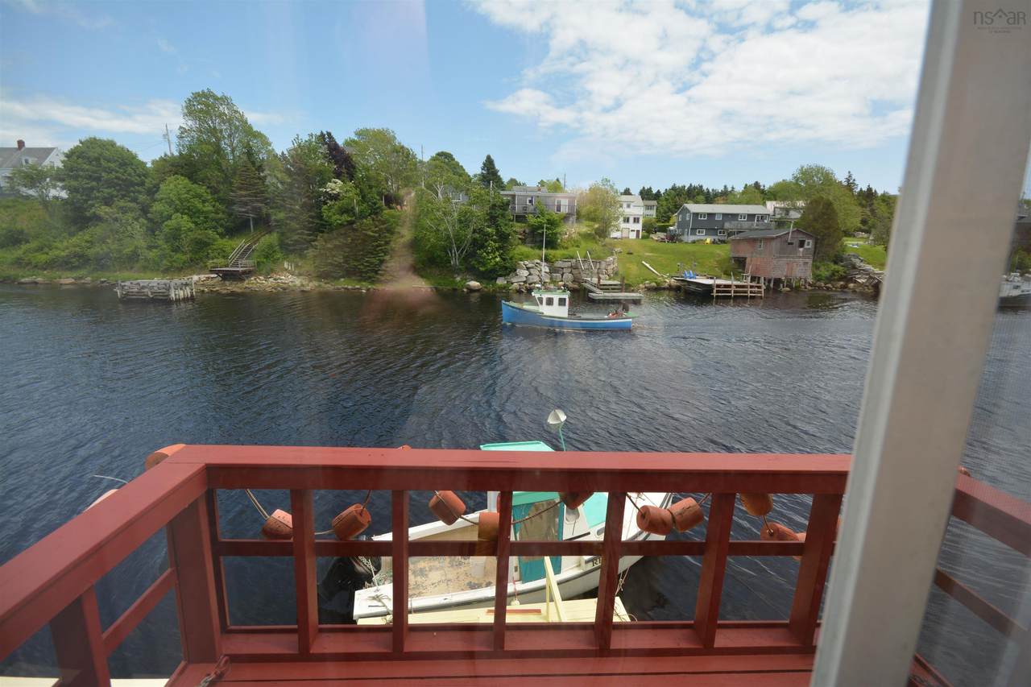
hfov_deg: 95.0
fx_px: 472
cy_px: 344
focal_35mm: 16
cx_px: 516
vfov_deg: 72.0
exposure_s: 1/200
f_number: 8
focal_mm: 11
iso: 100
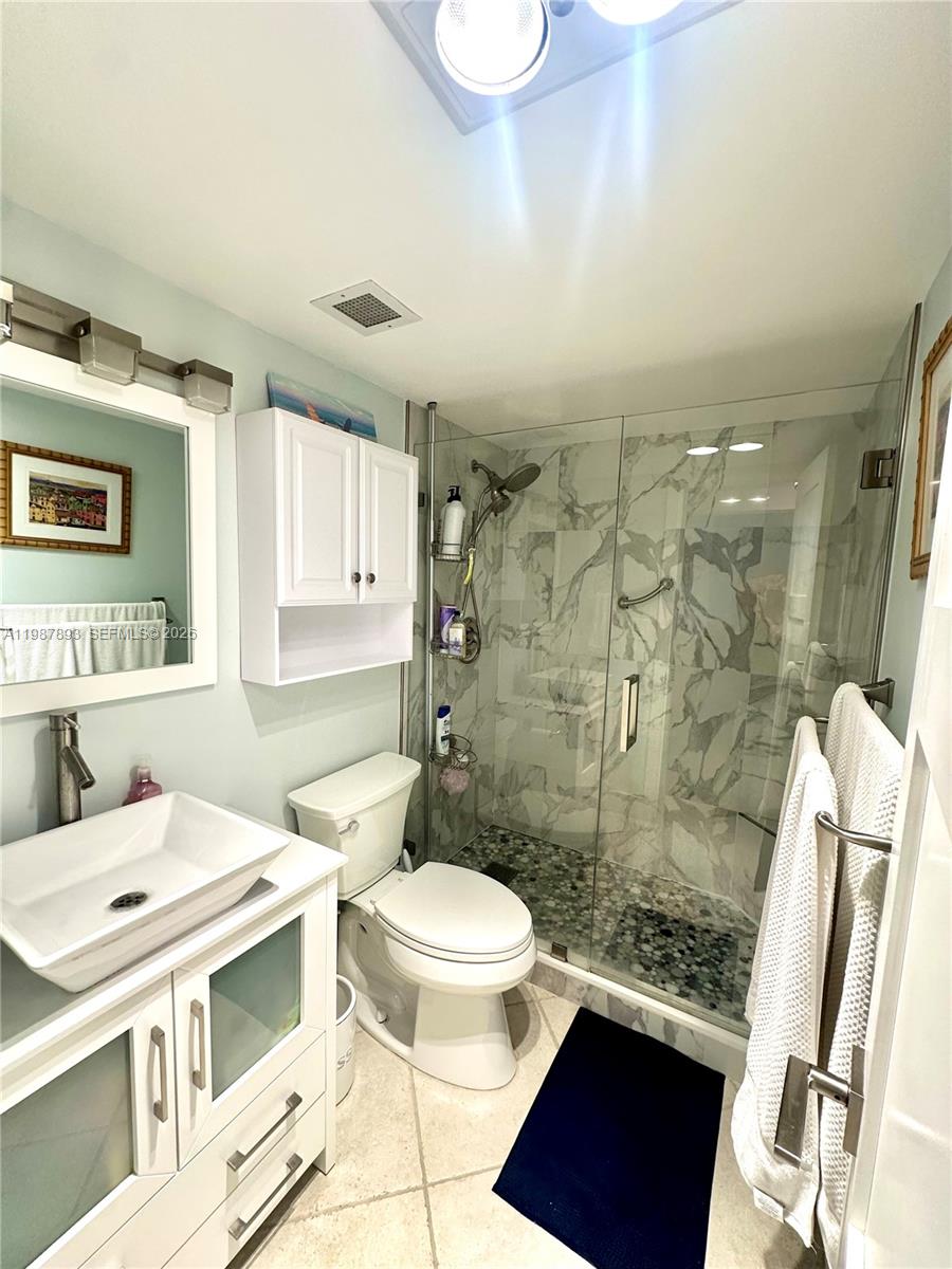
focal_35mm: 14
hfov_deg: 85.7
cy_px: 634
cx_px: 476
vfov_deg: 102.1
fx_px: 513
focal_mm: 2.22
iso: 200
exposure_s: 1/120
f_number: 2.2
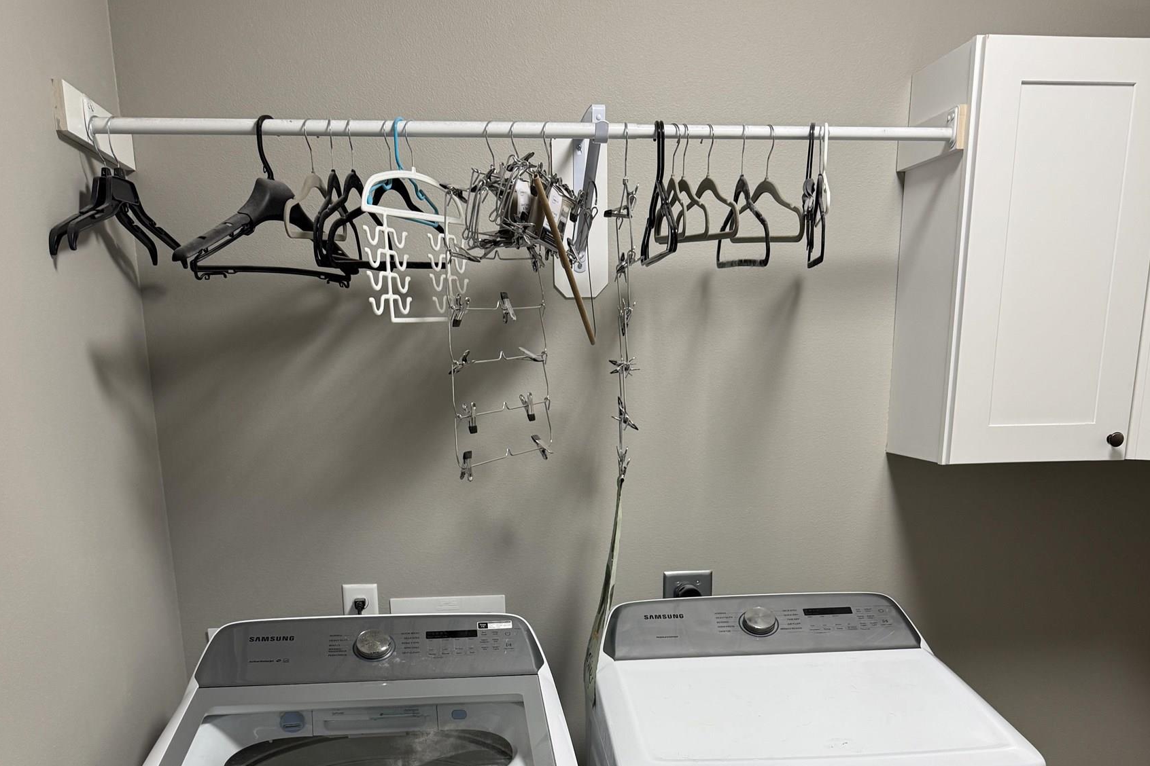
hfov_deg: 55.8
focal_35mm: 34
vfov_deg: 36.6
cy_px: 684
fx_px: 1086
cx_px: 579
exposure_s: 1/60
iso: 160
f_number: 1.78
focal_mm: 6.76
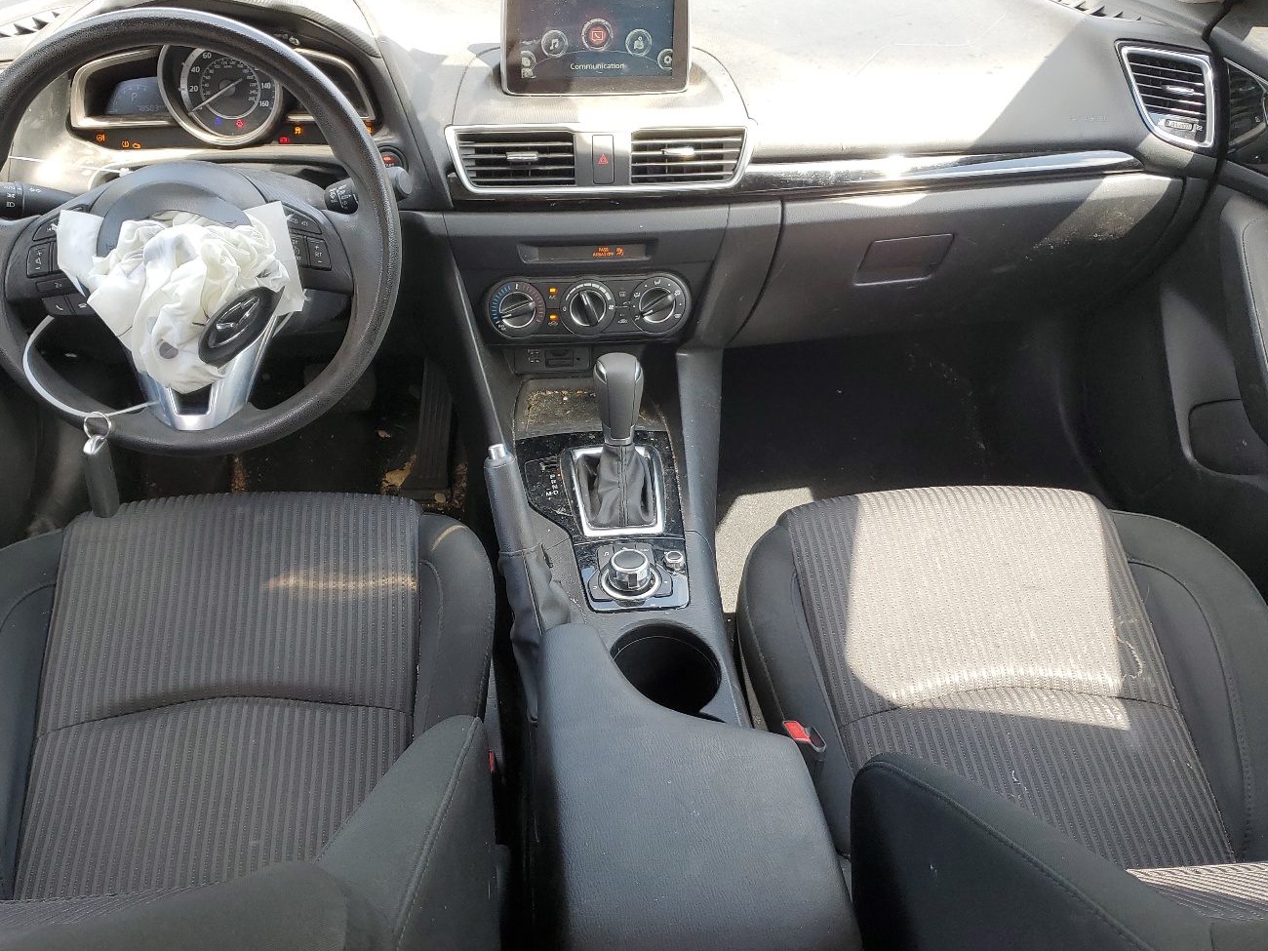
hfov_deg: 56.8
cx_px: 593
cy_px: 520
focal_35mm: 32
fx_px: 1172
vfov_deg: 44.1
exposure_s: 1/204
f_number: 1.5
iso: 50
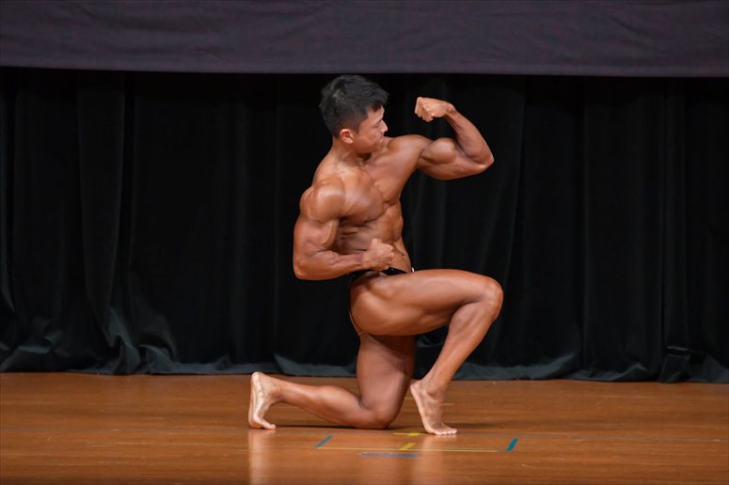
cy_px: 242
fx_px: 7590
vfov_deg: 3.7
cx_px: 364
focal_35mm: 375
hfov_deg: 5.5
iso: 4000
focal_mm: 250
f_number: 5.6
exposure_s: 1/400
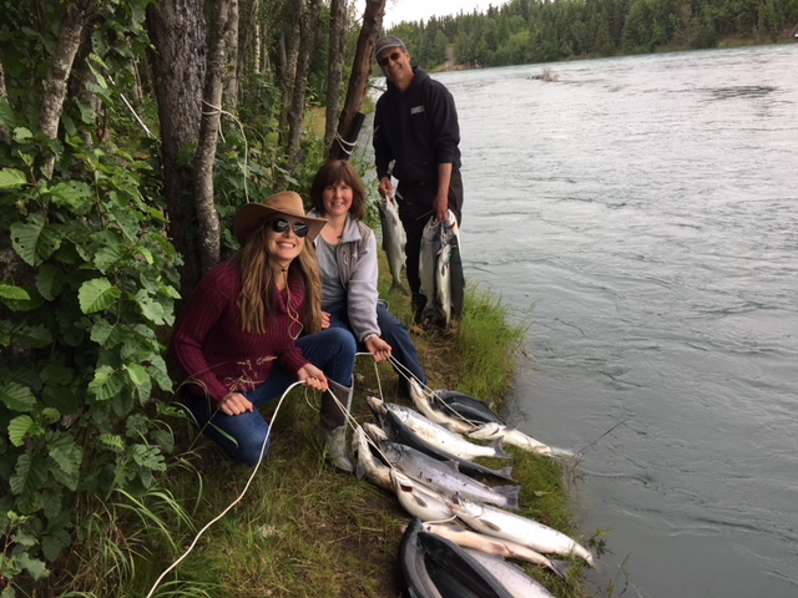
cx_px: 399
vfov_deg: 48.2
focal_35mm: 29
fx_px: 669
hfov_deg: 61.7
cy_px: 299
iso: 25
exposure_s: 1/124
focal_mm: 4.15
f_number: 2.2
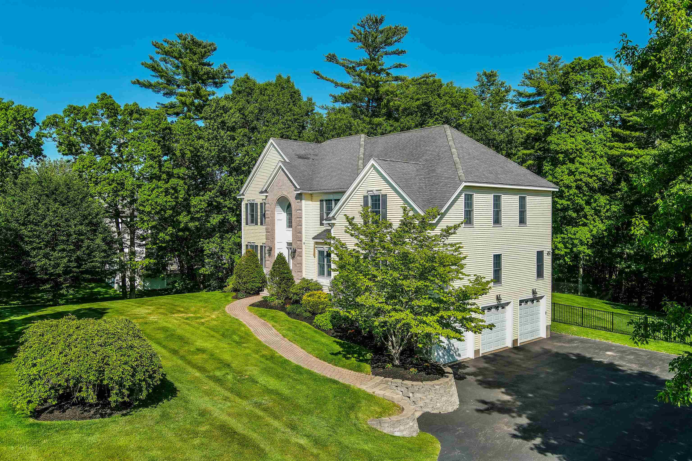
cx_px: 346
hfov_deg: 63.7
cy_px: 230
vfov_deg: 45.0
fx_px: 557
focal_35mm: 29
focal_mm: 10.57
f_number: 2.8
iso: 100
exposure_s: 1/1600
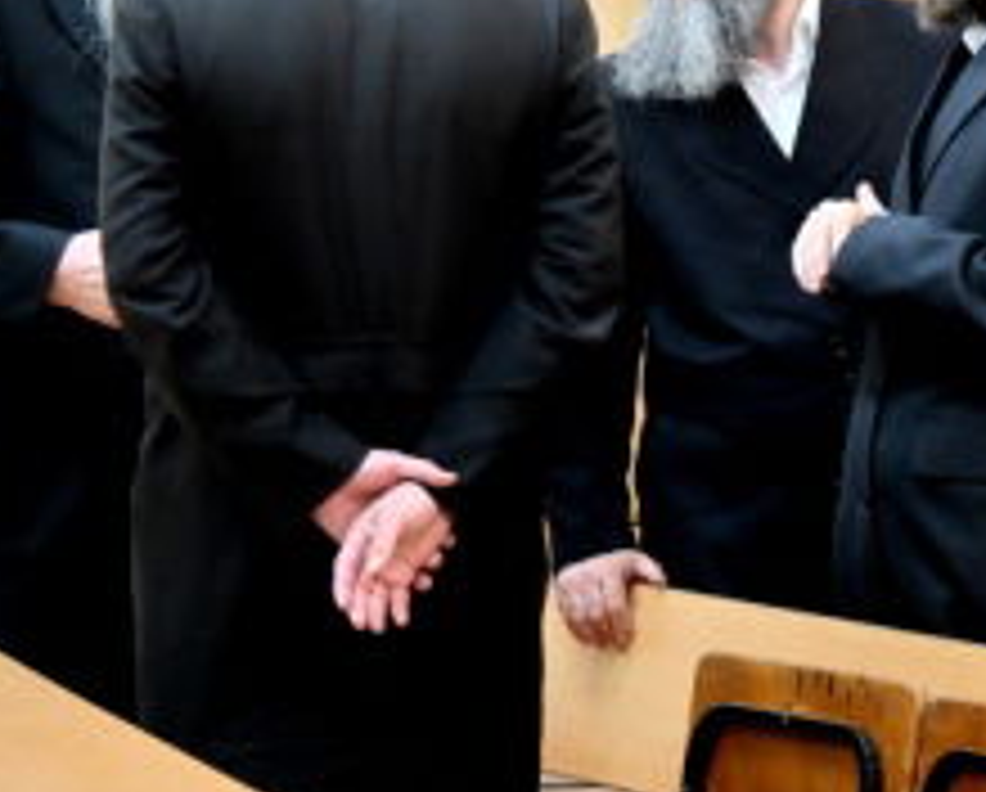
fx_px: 5876
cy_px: 148
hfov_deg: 9.6
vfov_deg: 7.7
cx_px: 684
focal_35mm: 201
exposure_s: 1/320
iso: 1250
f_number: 4
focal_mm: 70
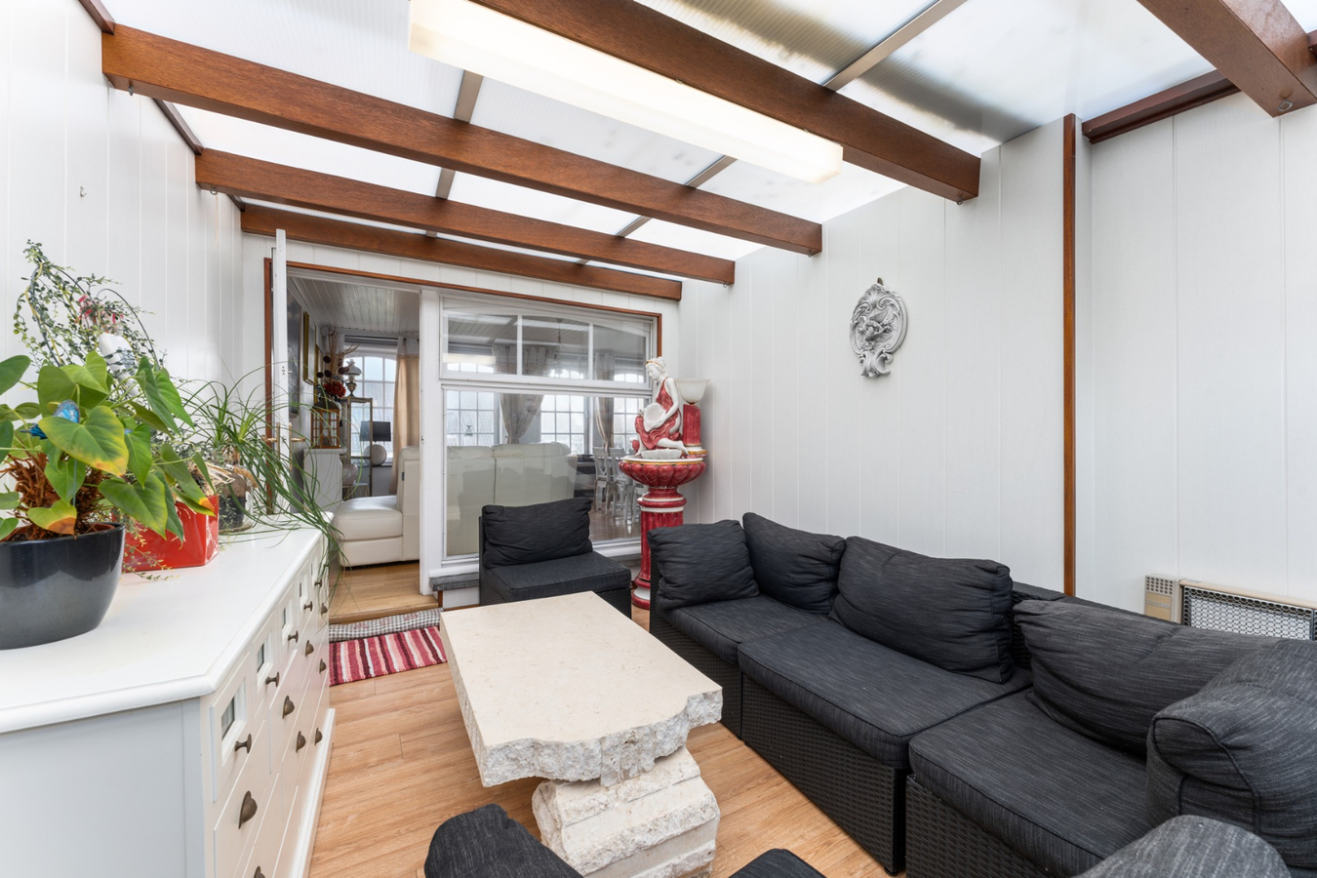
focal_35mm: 14
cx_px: 658
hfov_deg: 104.3
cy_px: 439
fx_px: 512
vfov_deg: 81.2
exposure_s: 1/6
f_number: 10
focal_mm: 14
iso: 100
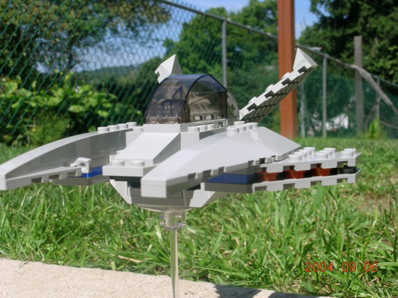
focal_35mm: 57
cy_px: 149
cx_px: 199
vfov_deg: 25.6
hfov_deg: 33.8
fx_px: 655
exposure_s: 1/223
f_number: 8
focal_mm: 11.8
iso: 50
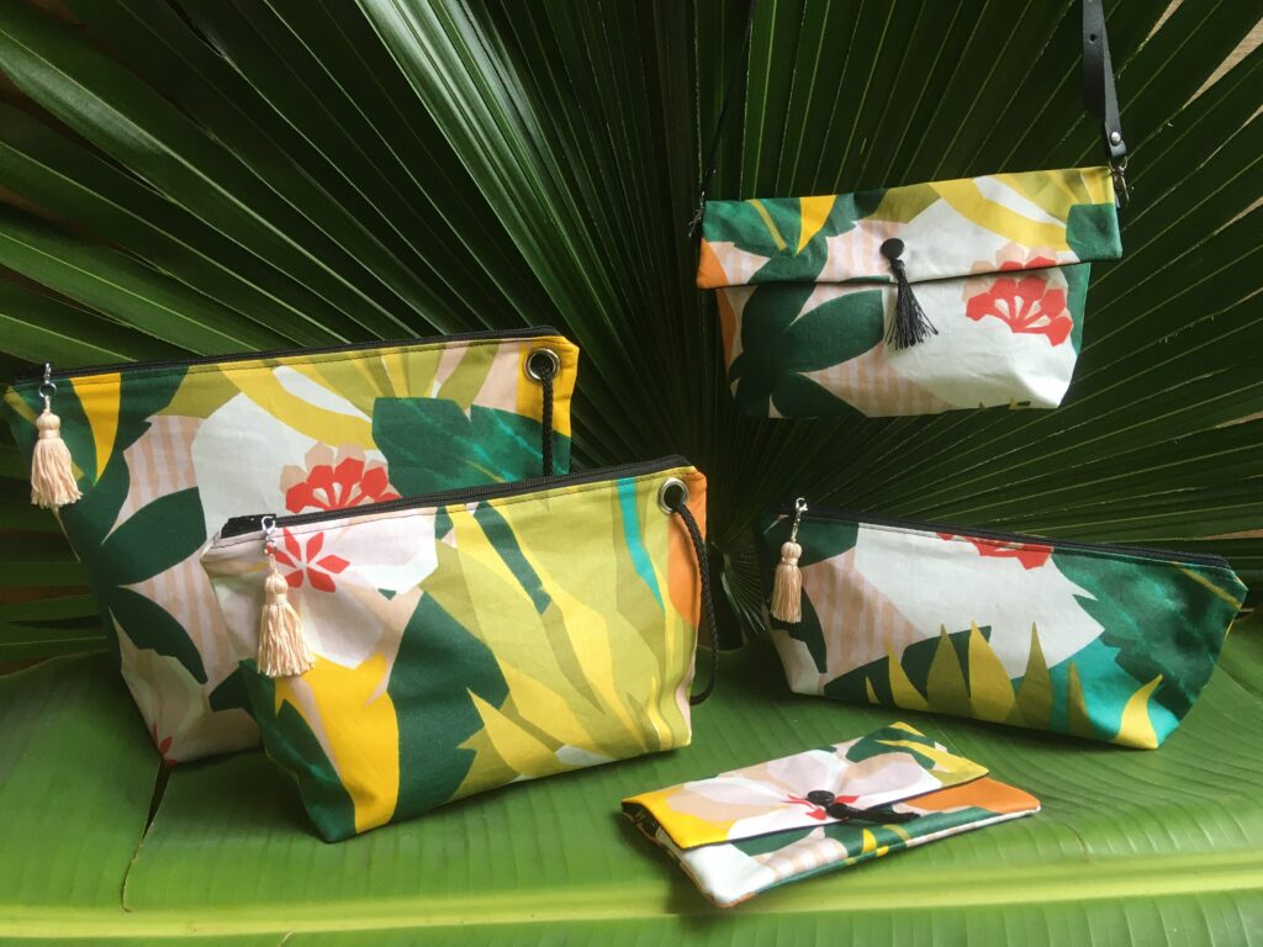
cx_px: 632
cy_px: 474
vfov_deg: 48.2
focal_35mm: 29
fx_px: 1058
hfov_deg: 61.7
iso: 40
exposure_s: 1/33
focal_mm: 4.15
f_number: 2.2
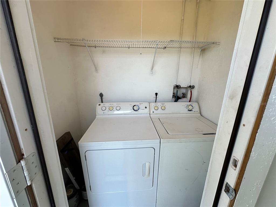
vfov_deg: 85.7
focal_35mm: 14
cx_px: 138
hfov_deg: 102.1
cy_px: 104
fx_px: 112
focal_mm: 2.22
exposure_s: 1/229
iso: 40
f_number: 2.2
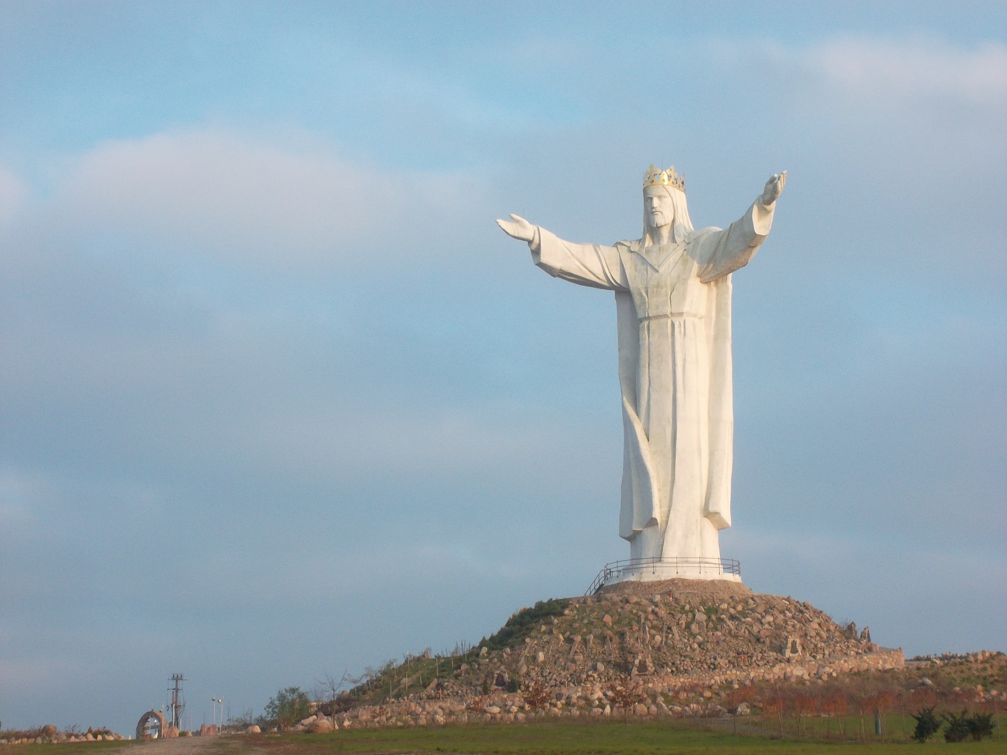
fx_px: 2444
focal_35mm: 84
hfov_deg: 23.3
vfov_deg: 17.6
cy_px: 378
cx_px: 504
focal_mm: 12.3
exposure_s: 1/125
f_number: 5.9
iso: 80
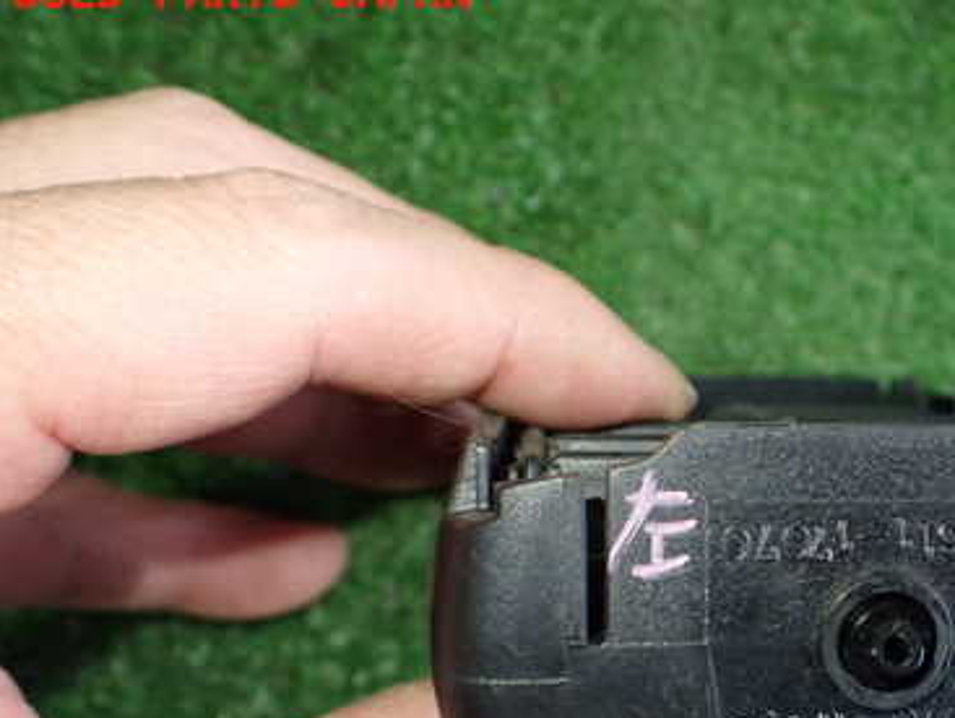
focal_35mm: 49
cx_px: 778
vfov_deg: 29.2
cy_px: 544
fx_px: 1353
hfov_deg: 37.3
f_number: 2.3
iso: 640
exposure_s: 1/125
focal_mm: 5.4
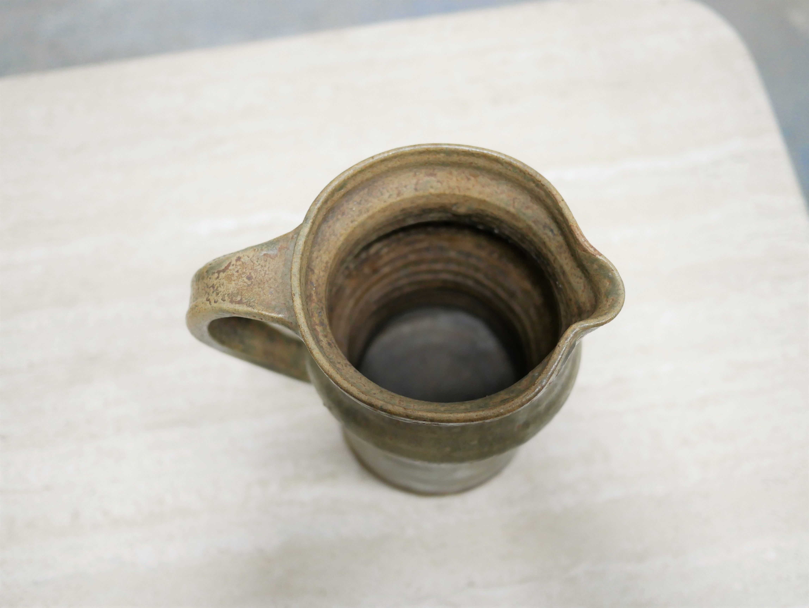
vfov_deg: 36.0
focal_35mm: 40
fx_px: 935
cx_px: 404
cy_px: 304
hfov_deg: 46.8
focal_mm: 20
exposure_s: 1/60
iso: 1000
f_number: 1.7
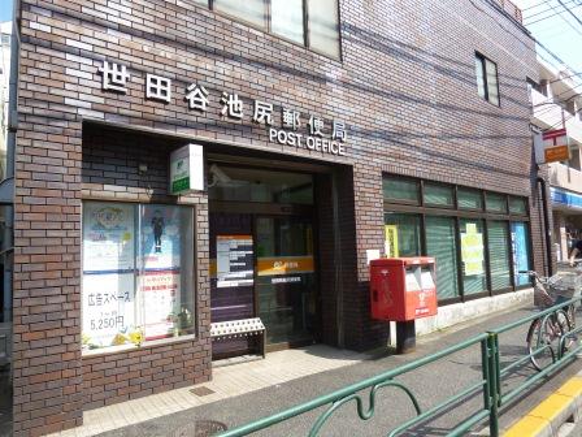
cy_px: 218
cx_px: 291
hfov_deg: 71.6
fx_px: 404
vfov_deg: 56.8
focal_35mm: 24
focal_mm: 4.3
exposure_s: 1/640
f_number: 2.5
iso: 100
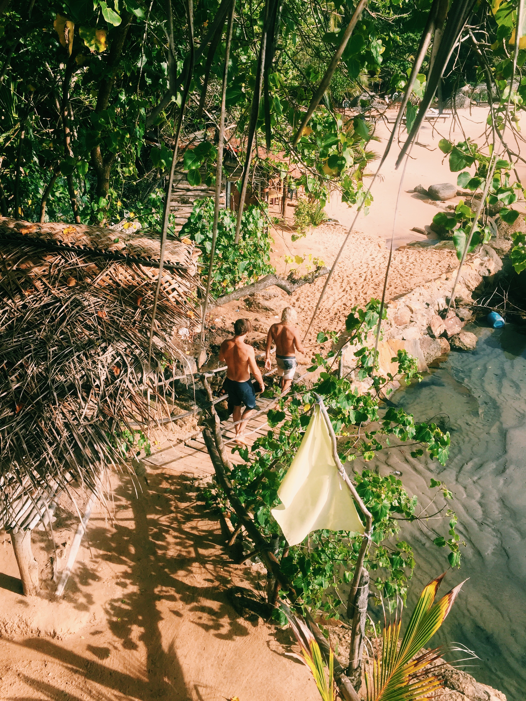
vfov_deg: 61.7
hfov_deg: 48.2
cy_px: 350
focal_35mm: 29
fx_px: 588
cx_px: 263
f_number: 2.2
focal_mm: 4.15
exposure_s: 1/1276
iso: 32
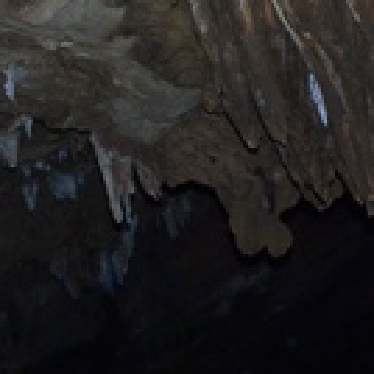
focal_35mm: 173
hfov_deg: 9.9
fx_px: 2115
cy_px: 468
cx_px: -103
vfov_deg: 9.9
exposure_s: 1/30
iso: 800
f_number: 5.6
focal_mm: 26
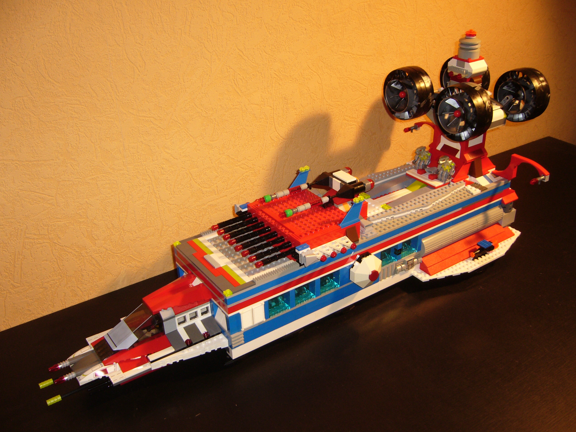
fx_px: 582
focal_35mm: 35
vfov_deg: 40.7
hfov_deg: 52.6
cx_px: 288
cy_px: 216
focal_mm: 5.8
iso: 100
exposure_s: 1/30
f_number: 2.8
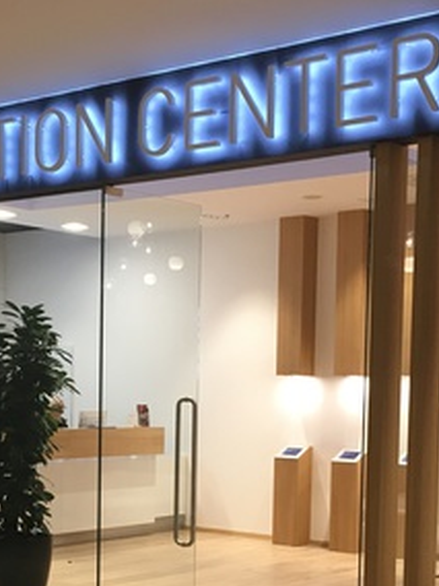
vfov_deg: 28.0
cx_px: 154
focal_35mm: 68
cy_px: 466
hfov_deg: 21.5
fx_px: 1150
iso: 40
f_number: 2.2
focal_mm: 4.15
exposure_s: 1/33
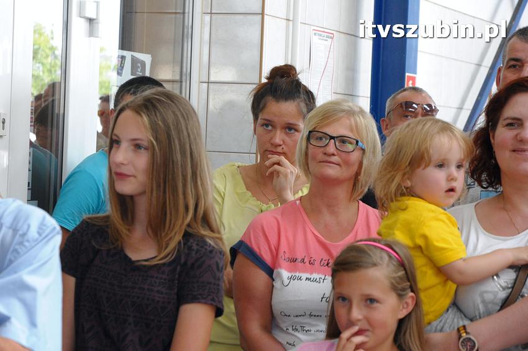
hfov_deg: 19.5
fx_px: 1538
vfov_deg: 13.0
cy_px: 176
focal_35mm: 105
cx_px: 264
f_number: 7.1
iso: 1600
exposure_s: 1/125
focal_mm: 70
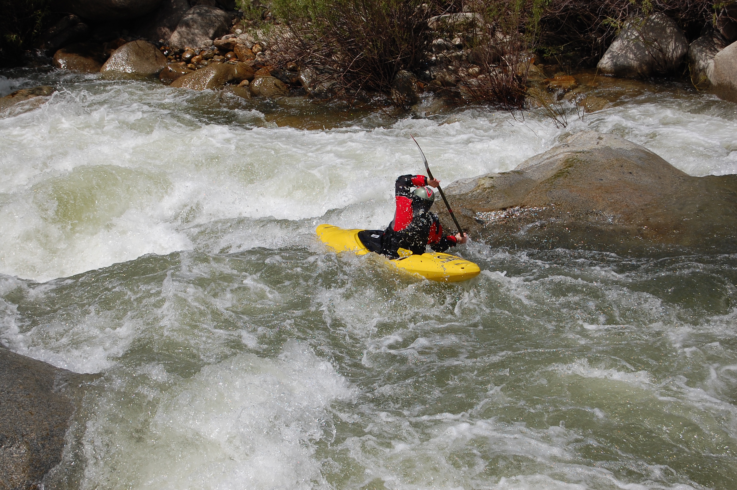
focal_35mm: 82
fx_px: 1687
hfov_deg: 24.6
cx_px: 368
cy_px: 245
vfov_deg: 16.5
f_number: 5.6
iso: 200
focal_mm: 55
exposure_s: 1/1600
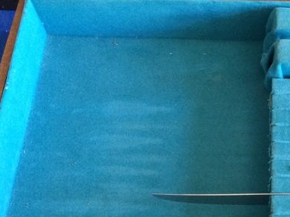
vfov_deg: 21.1
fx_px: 570
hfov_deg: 27.0
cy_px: 196
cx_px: 288
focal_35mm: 68
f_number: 2.2
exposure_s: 1/30
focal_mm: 4.15
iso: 200
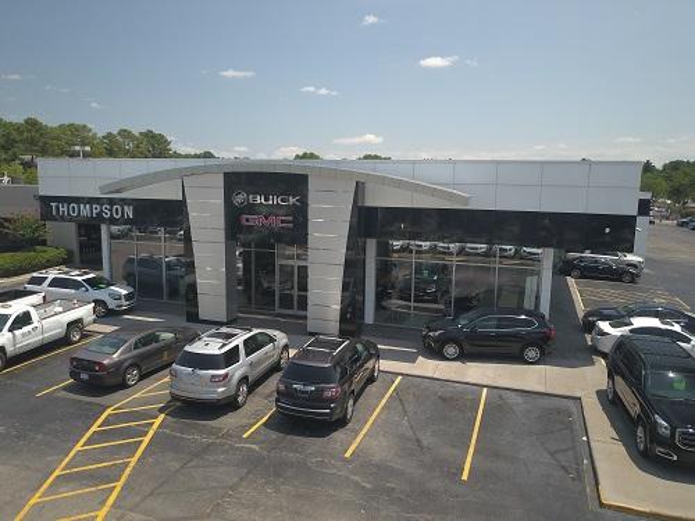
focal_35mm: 26
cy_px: 260
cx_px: 348
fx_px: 522
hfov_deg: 67.3
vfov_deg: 53.1
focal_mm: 4.7
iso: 107
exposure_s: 1/50
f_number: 2.2
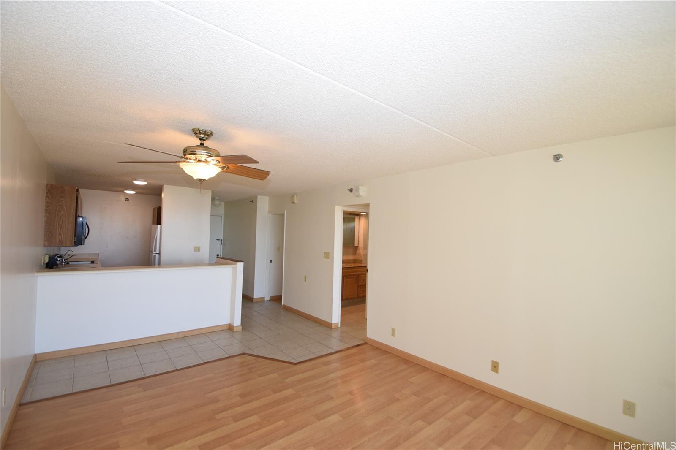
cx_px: 338
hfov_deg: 100.4
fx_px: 282
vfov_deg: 77.3
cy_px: 225
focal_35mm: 15
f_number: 5.6
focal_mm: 10
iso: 640
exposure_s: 1/125
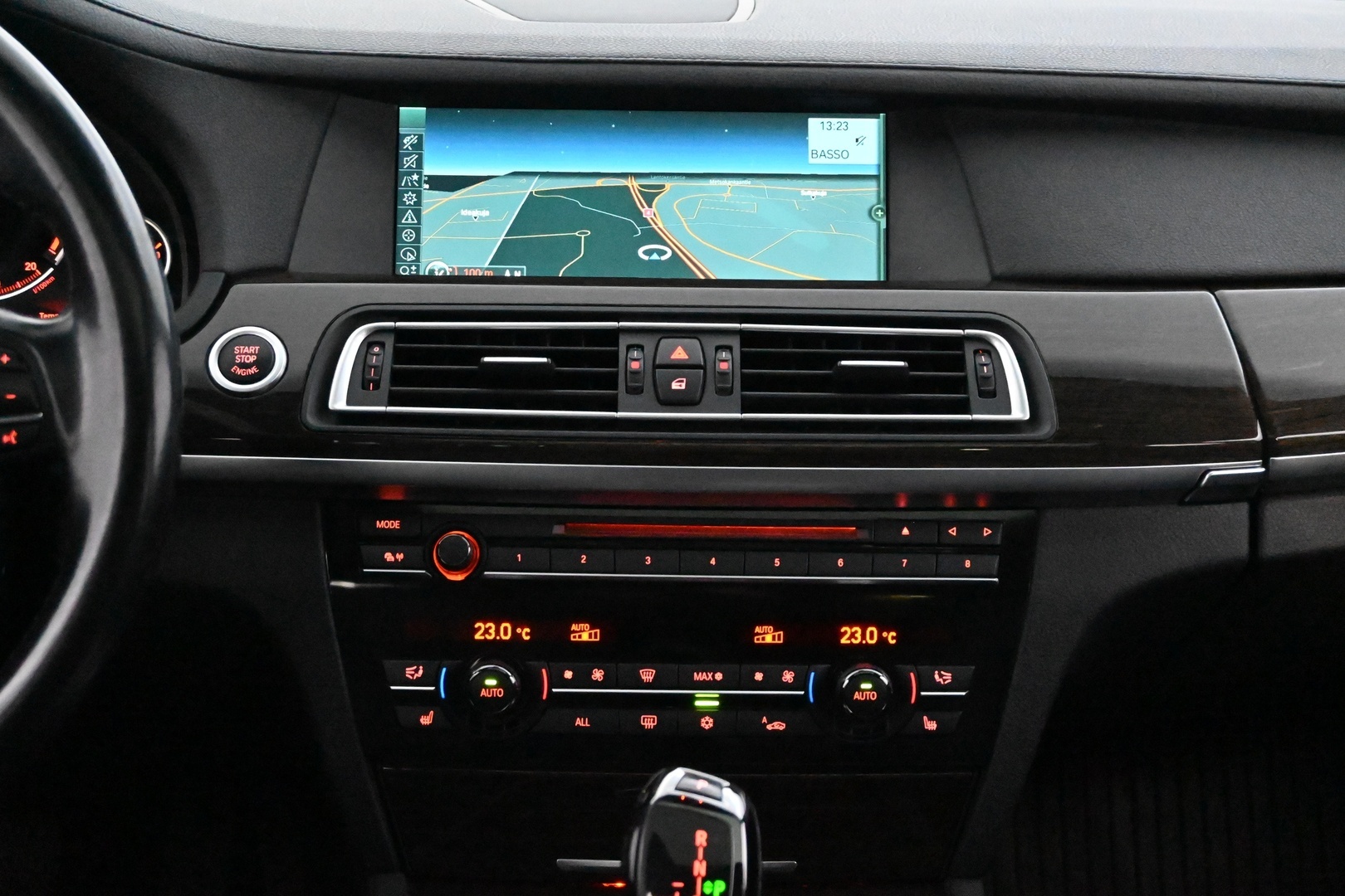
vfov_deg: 25.1
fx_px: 2017
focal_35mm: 54
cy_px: 448
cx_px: 672
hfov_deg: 36.9
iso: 22800
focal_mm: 36
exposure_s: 1/60
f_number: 5.3
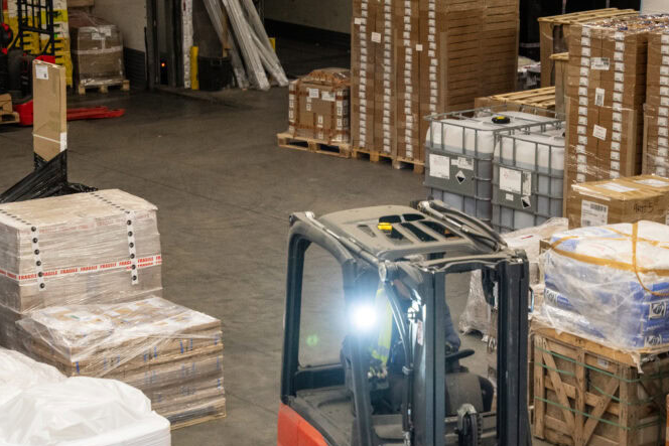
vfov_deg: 12.6
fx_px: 2007
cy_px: 336
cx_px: 338
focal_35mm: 108
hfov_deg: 18.9
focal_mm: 70
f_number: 2.8
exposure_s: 1/160
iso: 1600
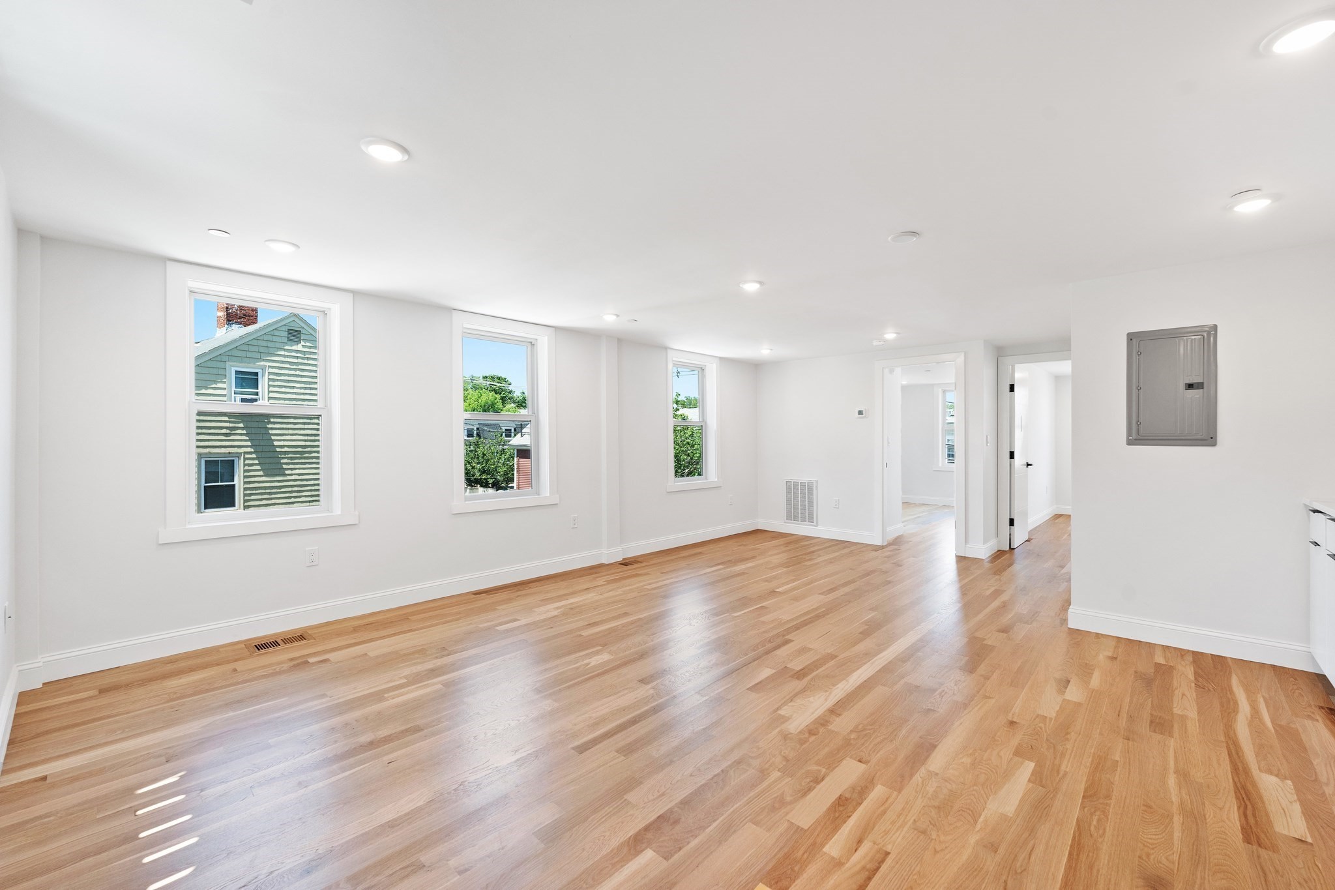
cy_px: 445
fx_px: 519
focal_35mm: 14
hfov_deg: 104.3
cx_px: 668
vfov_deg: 81.2
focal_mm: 14
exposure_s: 1/10
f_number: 7.1
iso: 500
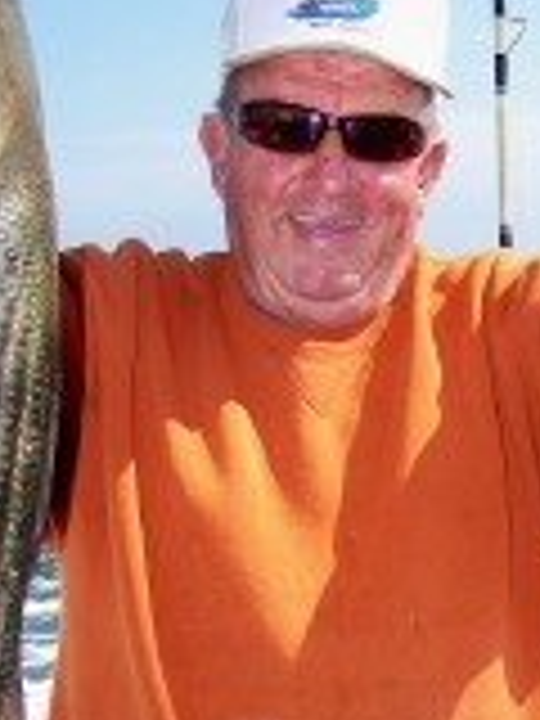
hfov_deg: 16.4
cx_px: 382
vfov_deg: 21.3
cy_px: 639
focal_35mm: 90
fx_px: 1872
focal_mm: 5.85
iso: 64
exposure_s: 1/500
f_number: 2.8
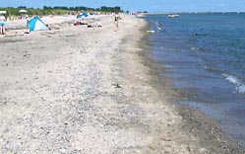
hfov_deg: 33.4
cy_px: 20
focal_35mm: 61
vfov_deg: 20.9
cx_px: 147
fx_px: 408
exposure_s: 1/640
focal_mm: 6.3
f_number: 5.6
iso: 64
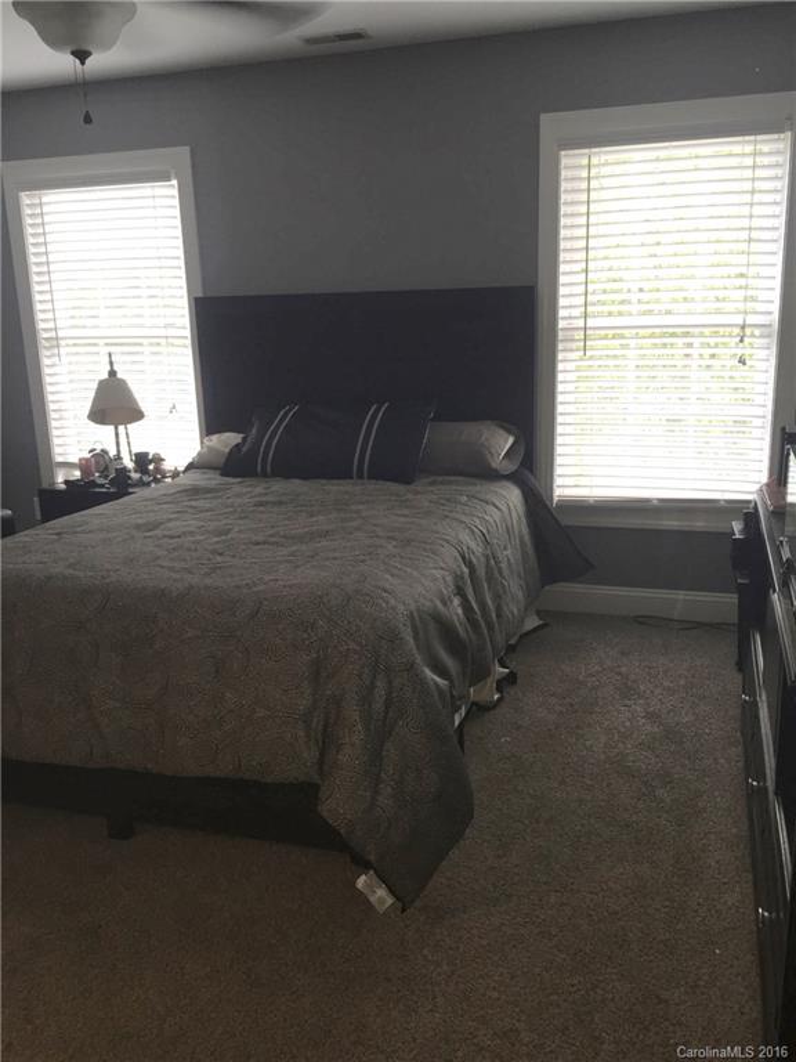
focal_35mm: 29
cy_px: 531
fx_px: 889
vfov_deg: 61.7
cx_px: 398
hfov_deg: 48.2
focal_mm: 4.15
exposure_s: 1/30
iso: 32
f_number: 2.2
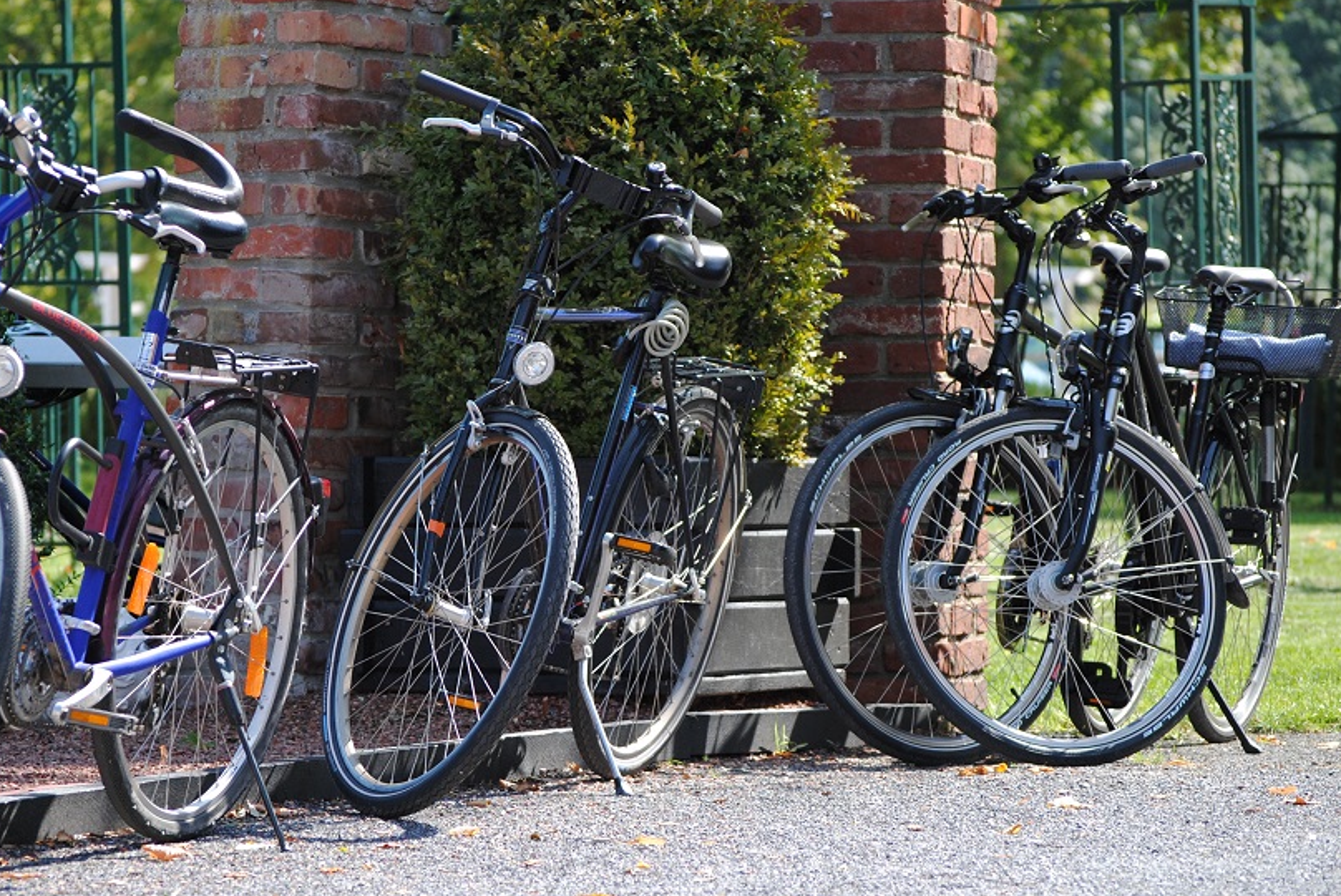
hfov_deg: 11.3
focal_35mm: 182
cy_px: 527
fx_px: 6784
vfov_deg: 7.6
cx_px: 546
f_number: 4.5
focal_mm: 98
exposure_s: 1/320
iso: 200
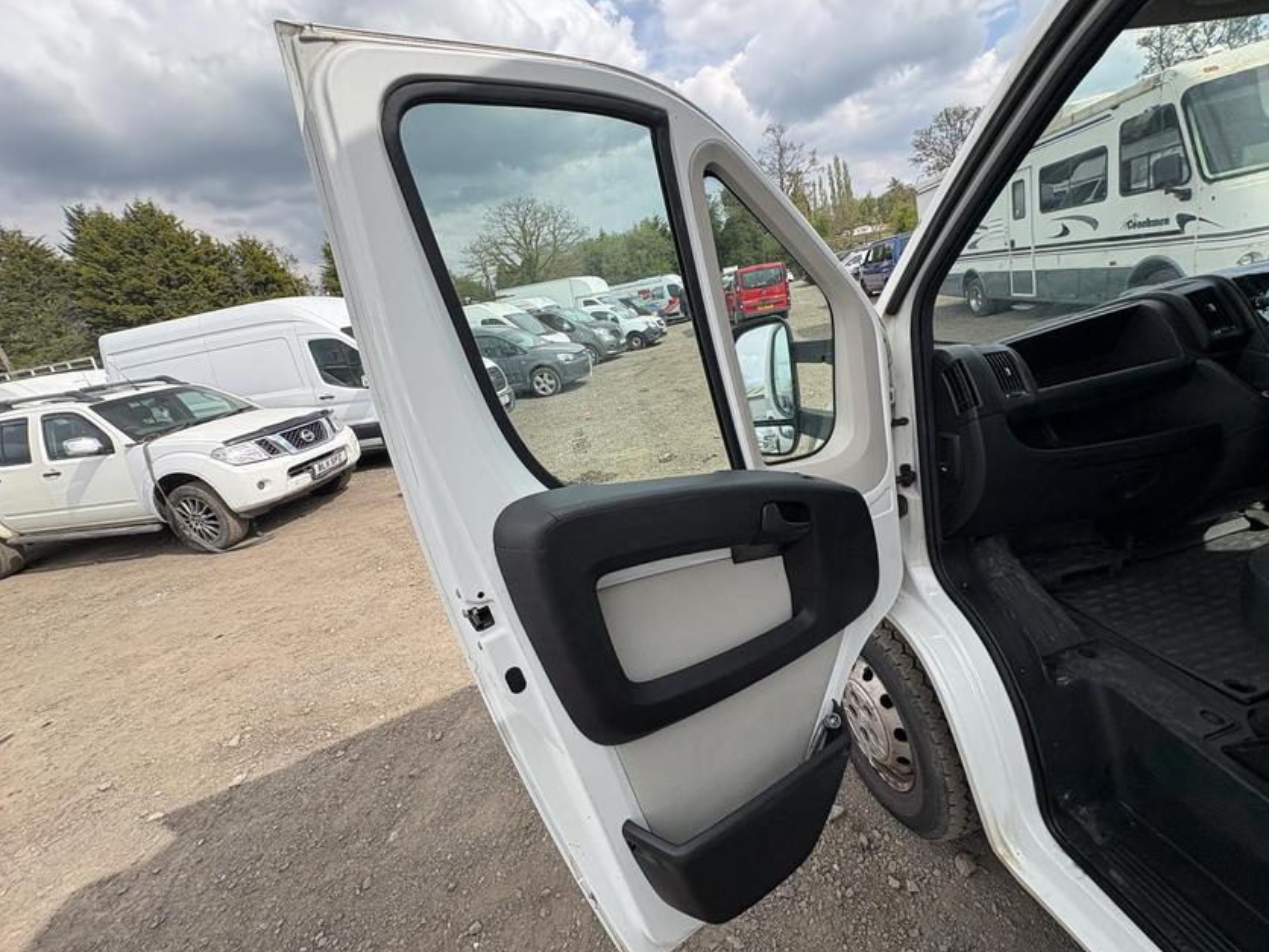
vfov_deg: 81.7
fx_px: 550
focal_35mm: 15
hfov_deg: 98.1
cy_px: 449
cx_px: 665
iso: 40
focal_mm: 2.22
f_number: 2.2
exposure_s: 1/749
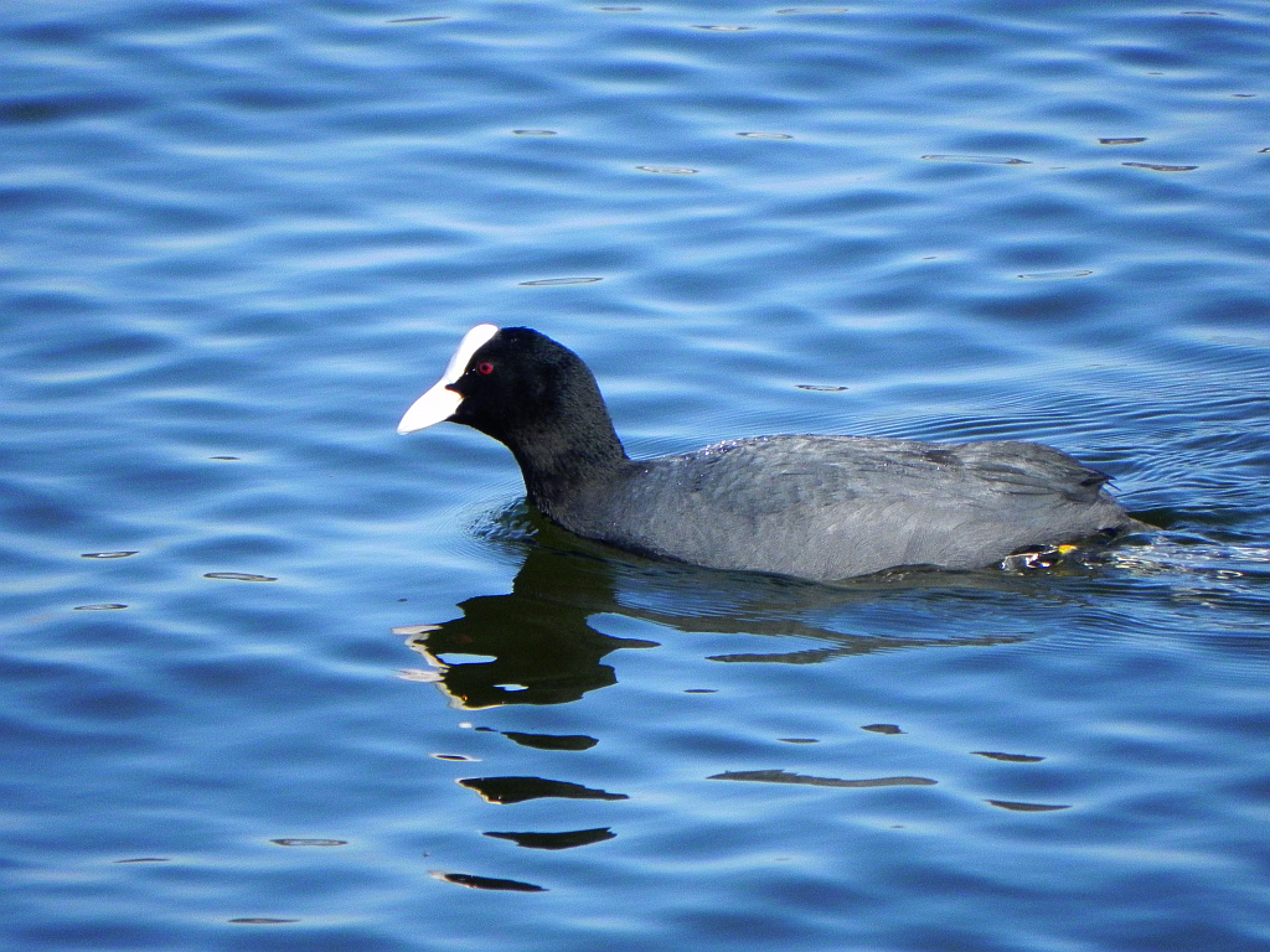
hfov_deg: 2.9
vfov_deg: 2.2
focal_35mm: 678
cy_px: 476
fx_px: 24875
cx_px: 635
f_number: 5
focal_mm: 120
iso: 594
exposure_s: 1/2000
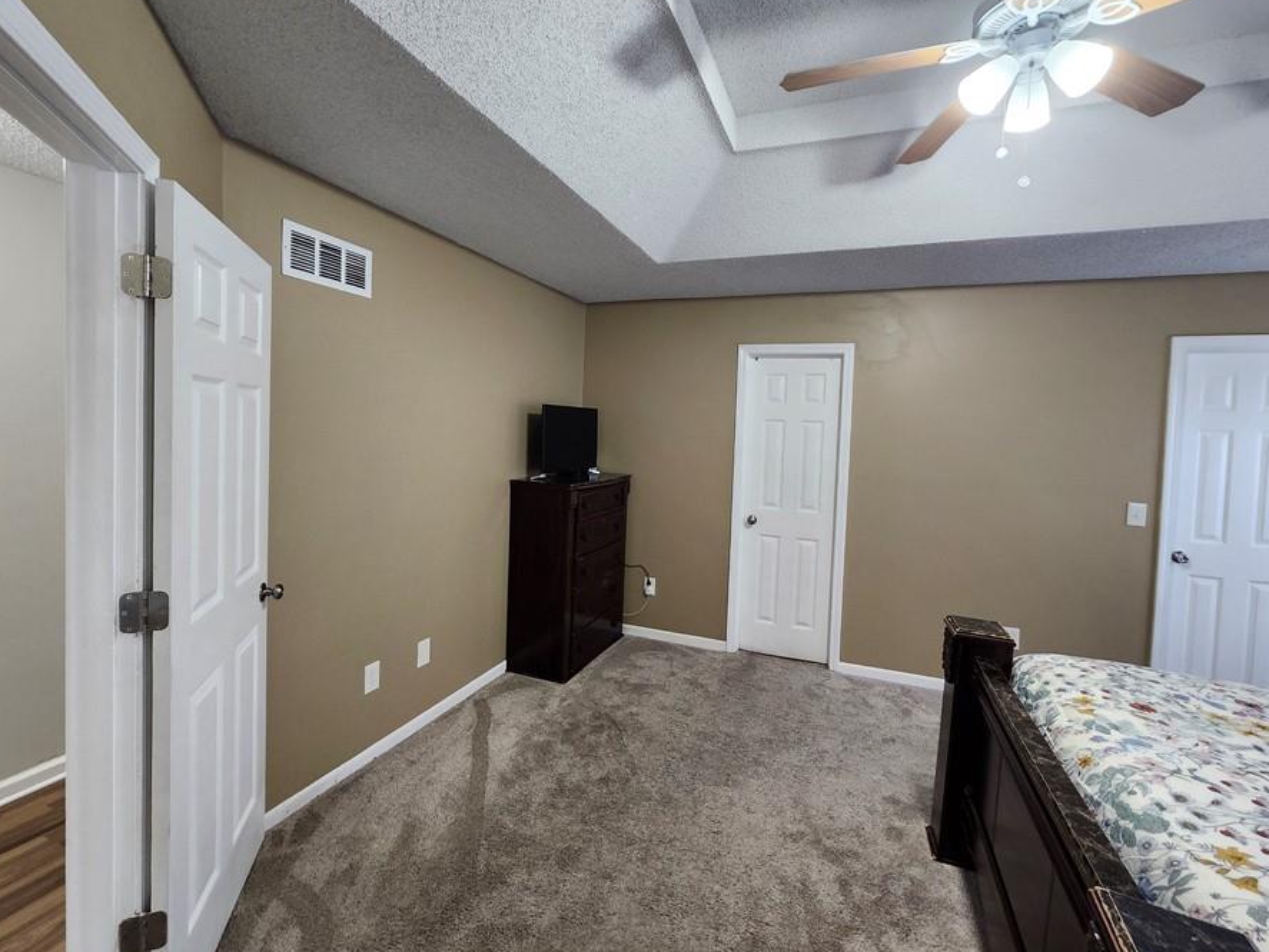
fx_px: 550
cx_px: 651
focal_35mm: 15
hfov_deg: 98.1
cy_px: 439
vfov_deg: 81.6
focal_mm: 1.74
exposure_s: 1/60
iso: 250
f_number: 2.2
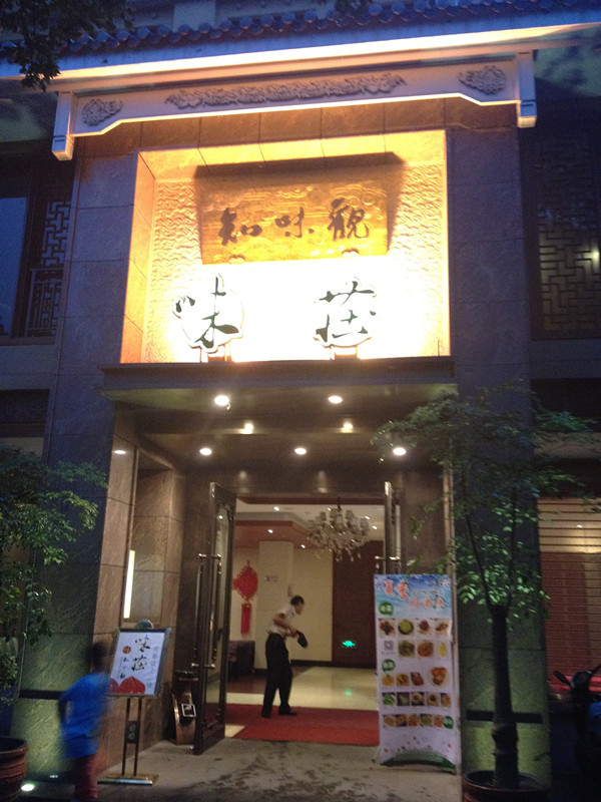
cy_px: 401
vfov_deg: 52.6
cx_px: 300
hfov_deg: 40.7
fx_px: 810
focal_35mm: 35
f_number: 2.4
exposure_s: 1/20
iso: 320
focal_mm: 4.28
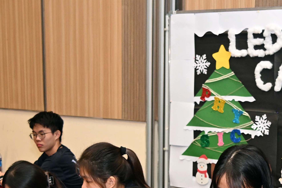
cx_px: 155
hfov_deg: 26.6
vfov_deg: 17.1
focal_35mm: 76
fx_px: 595
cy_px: 233
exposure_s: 1/200
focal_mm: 18
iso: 1000
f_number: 3.5
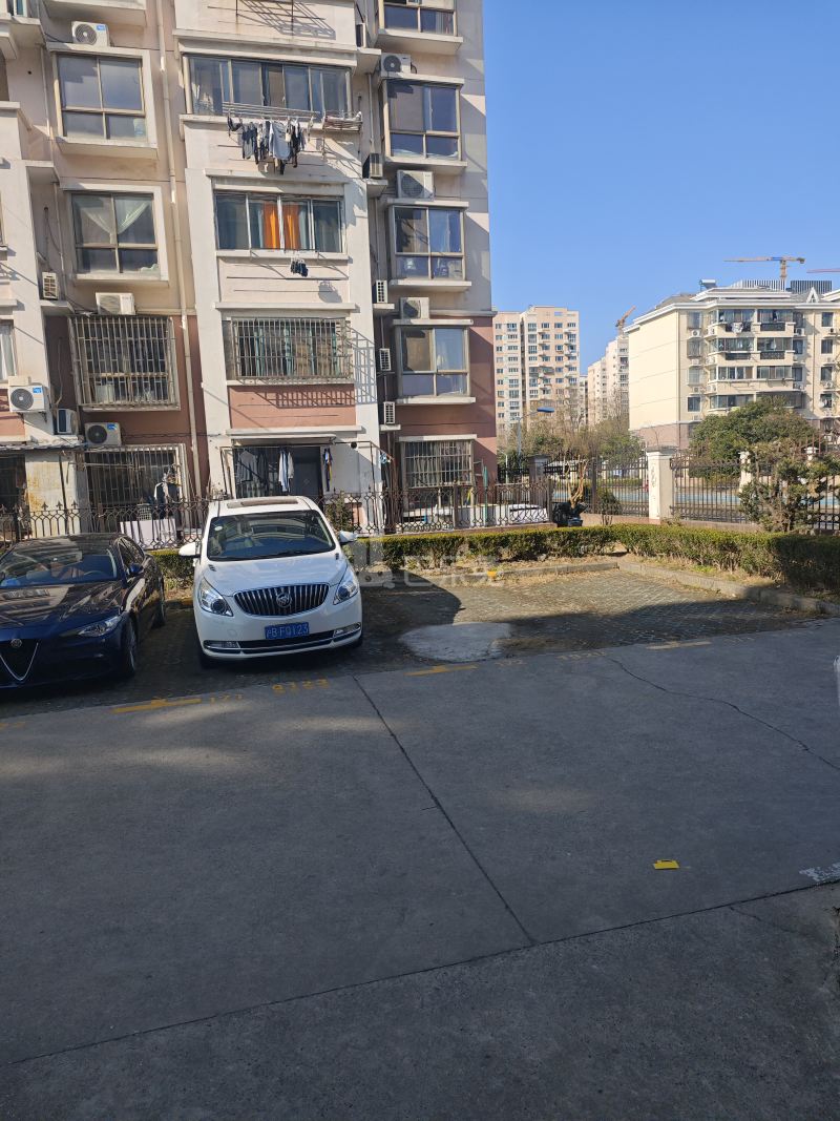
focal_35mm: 23
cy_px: 560
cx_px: 420
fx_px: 744
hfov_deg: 58.9
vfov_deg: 73.9
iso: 50
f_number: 2
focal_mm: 8.72
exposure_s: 1/1442
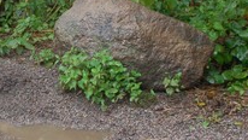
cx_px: -160
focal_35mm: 187
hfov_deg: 11.0
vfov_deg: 6.3
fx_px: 1229
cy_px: -138
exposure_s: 1/80
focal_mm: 35
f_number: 4.5
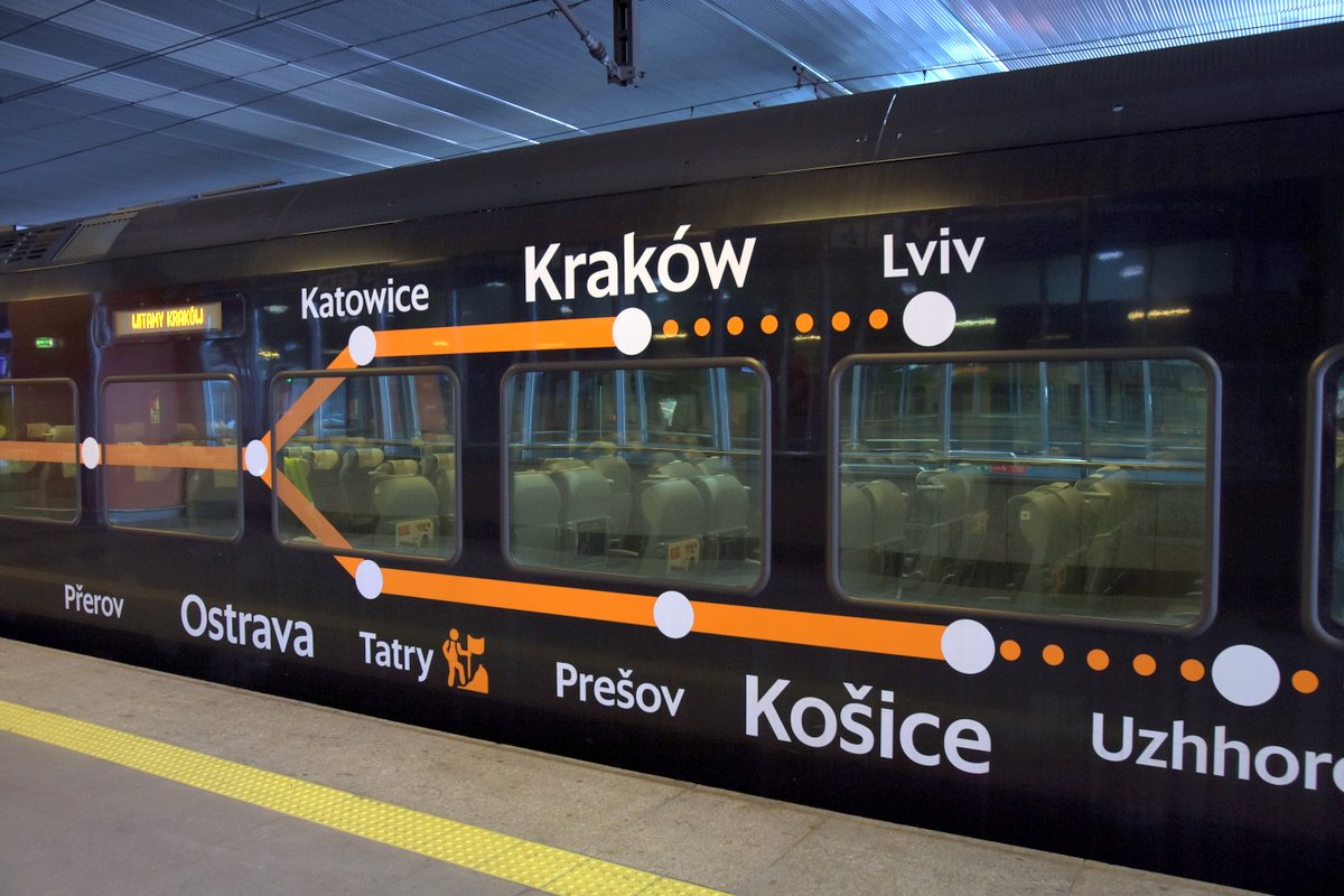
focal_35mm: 27
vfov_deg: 47.9
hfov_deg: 67.4
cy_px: 448
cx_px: 672
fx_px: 1008
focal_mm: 18
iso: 800
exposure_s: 1/125
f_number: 2.8
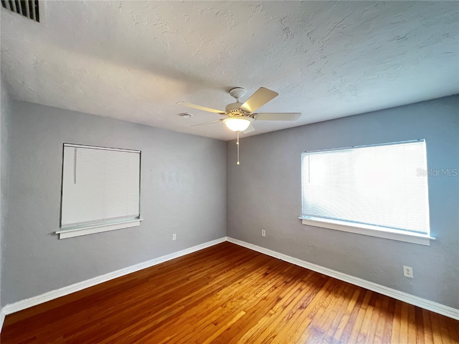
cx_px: 230
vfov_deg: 89.9
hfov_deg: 106.2
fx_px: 172
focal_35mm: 13
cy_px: 172
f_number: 1.8
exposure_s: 1/40
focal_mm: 1.57
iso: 800
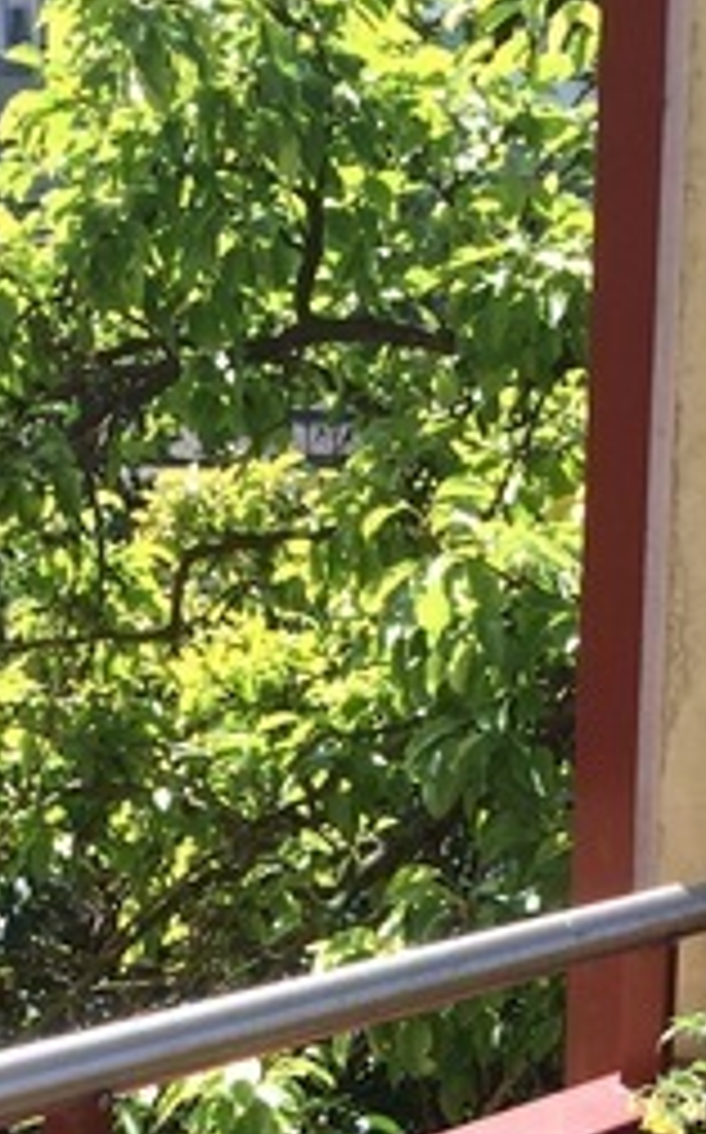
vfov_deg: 19.6
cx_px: 531
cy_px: 1503
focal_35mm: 97
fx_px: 2993
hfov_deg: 13.4
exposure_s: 1/570
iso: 32
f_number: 2.2
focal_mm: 4.12
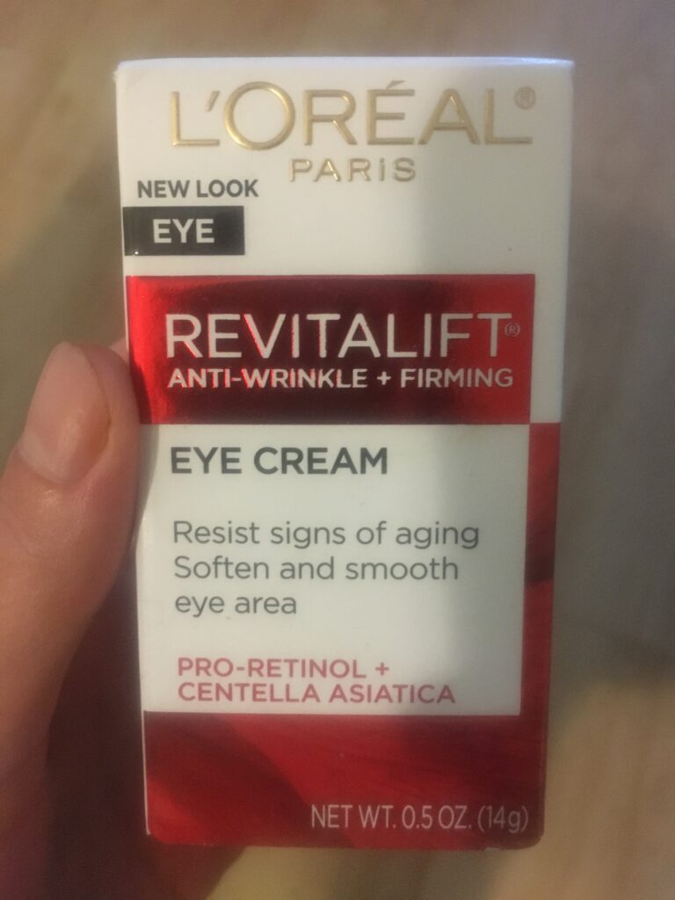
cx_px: 338
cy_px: 450
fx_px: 754
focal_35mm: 29
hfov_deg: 48.2
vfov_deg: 61.7
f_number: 2.2
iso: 320
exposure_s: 1/15
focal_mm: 4.15
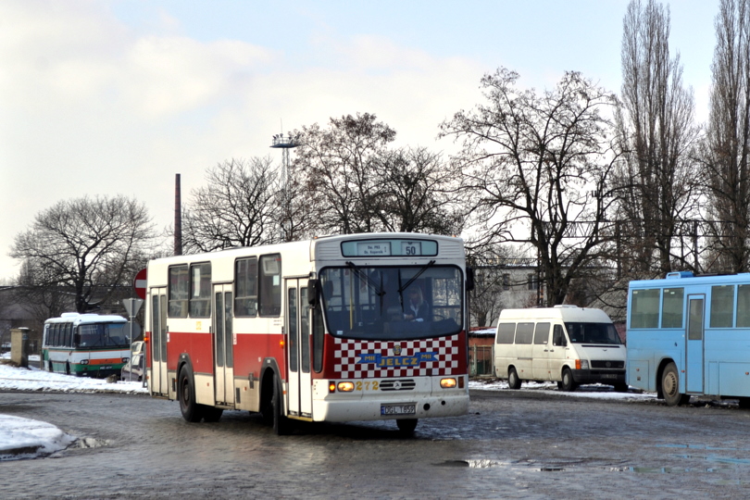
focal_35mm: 82
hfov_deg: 24.6
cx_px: 375
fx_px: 1719
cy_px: 250
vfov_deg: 16.6
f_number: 9
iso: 200
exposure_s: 1/320
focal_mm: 55
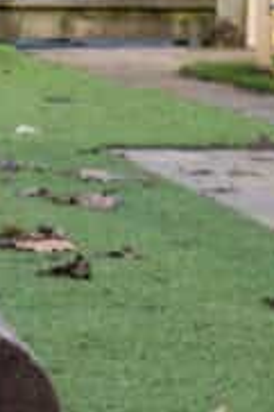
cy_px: 197
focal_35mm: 169
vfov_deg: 12.2
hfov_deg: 7.6
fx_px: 1933
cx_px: -370
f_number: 6.4
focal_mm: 20
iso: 250
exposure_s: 1/80
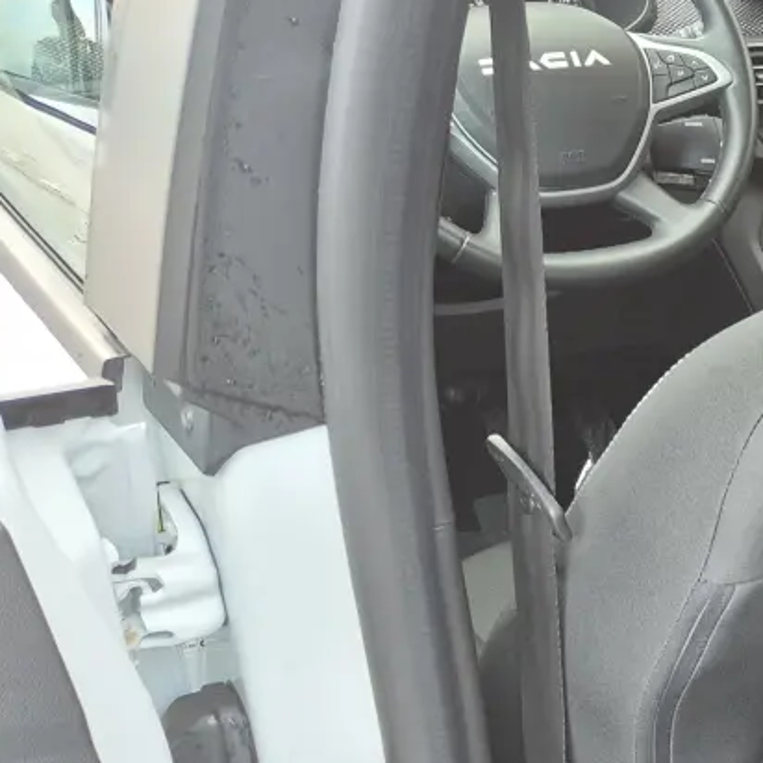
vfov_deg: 23.1
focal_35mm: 71
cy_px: 800
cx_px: 1274
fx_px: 1771
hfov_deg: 19.6
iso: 400
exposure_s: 1/100
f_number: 1.8
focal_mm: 5.4
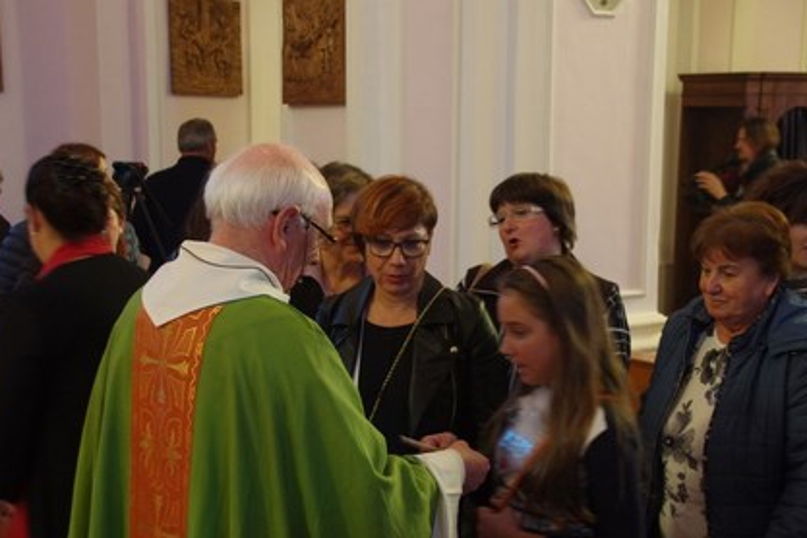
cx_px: 403
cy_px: 305
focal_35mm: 66
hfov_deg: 30.5
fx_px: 1479
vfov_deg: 20.6
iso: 1600
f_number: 5
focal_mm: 37
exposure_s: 1/30
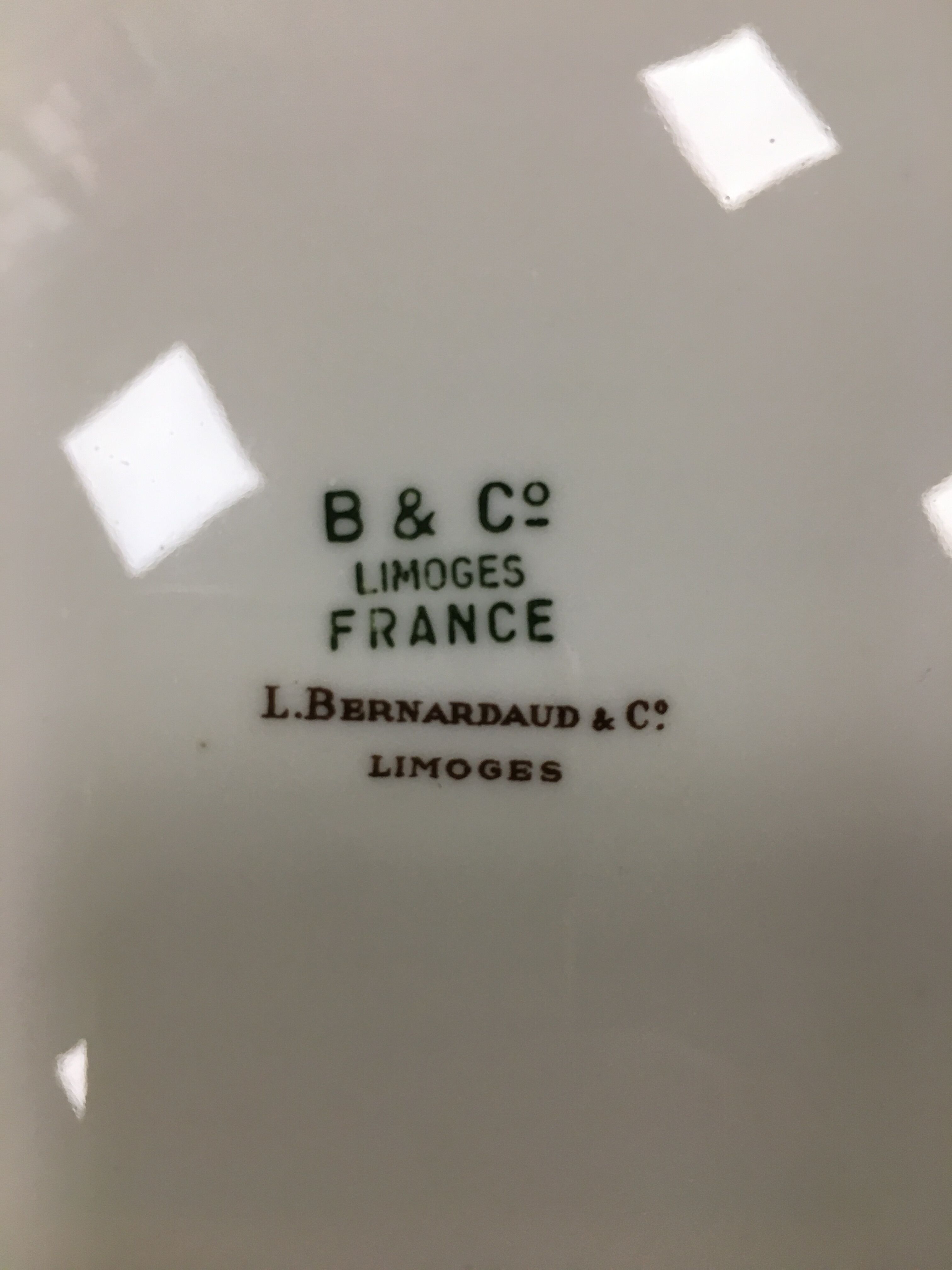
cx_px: 476
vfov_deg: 61.7
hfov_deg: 48.2
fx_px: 1063
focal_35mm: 29
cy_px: 635
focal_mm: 4.15
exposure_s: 1/33
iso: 40
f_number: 2.2
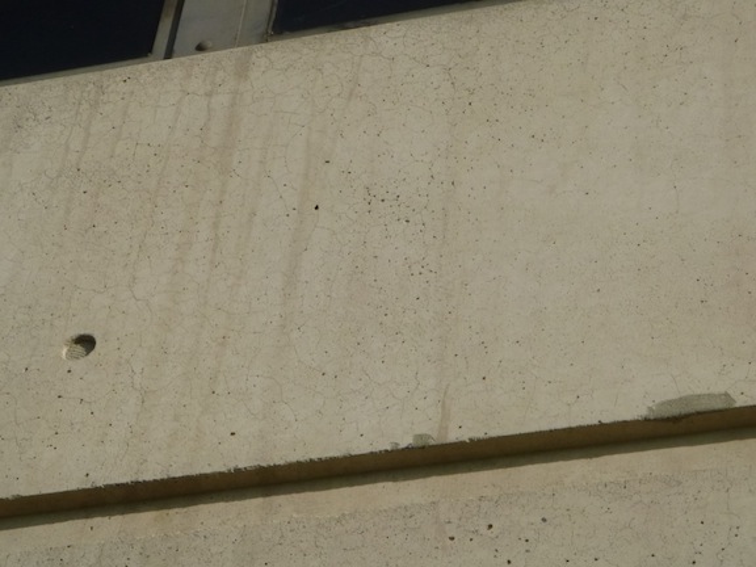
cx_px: 378
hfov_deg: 15.6
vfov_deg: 11.8
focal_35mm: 126
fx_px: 2752
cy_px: 284
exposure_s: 1/1000
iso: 200
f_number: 5.7
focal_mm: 18
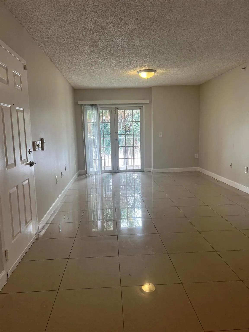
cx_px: 124
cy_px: 166
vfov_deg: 67.3
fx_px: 249
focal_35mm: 26
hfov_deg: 53.1
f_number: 1.5
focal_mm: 5.7
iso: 100
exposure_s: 1/60
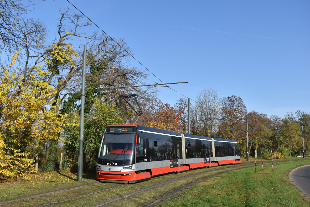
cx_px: 155
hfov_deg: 53.1
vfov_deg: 36.9
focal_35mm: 36
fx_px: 310
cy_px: 104
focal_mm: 24
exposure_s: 1/1250
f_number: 7.1
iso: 320
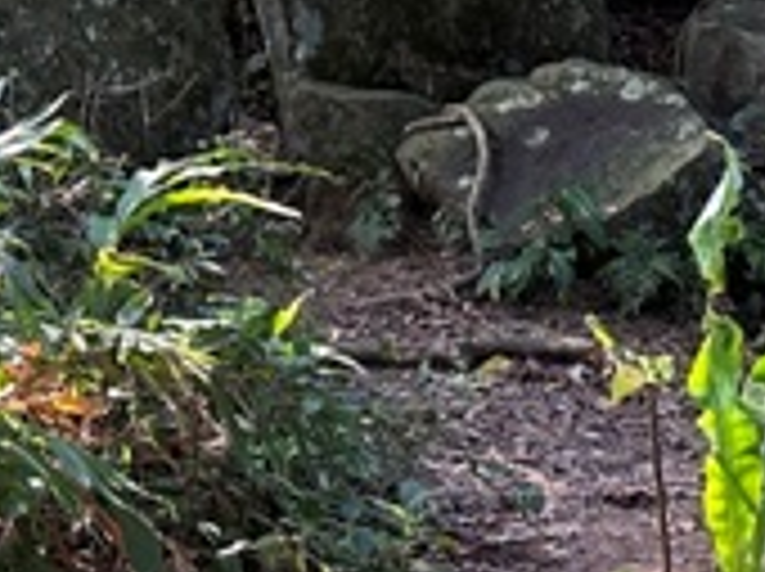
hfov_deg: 17.3
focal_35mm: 113
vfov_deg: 12.5
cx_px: 194
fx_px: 2494
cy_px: -257
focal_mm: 6.86
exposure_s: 1/60
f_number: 1.78
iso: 250
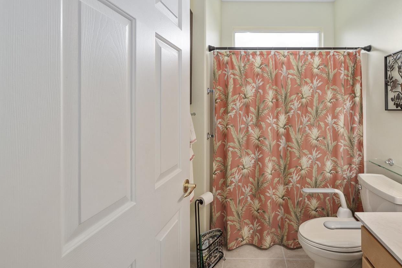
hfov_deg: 88.4
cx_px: 249
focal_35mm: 18
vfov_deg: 66.8
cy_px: 109
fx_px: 201
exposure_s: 1/30
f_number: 8
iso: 400
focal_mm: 14
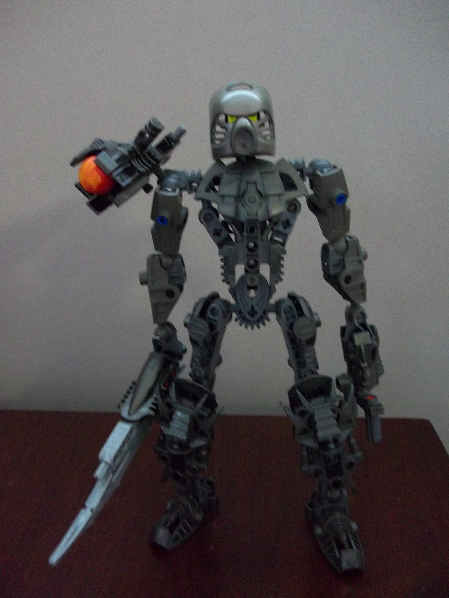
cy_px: 299
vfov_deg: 56.8
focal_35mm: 32
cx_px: 224
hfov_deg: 44.2
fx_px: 553
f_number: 2.9
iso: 320
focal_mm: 5.7
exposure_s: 1/8
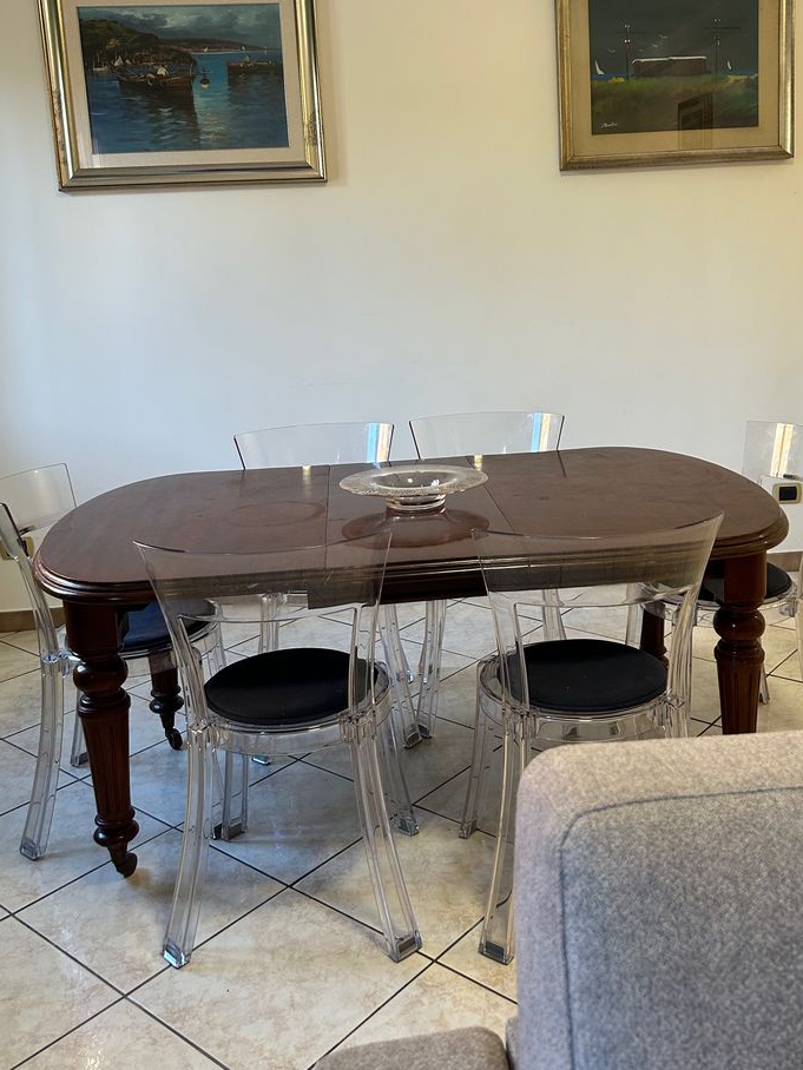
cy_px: 423
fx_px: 1021
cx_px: 447
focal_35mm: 33
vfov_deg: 54.9
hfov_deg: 42.9
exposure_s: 1/121
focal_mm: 5.7
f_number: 1.5
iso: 125
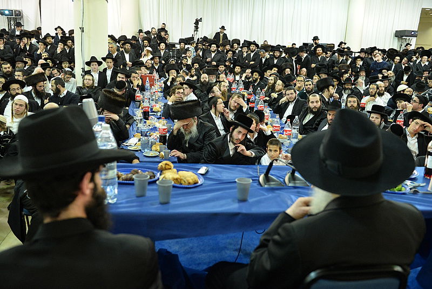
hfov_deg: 53.1
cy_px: 144
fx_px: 432
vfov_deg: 36.9
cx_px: 216
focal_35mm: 36
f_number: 4
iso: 3200
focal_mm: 36
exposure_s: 1/100
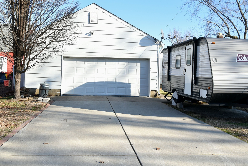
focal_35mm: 35
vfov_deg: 37.8
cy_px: 78
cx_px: 109
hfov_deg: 54.3
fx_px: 241
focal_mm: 18
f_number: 3.5
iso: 100
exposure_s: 1/500
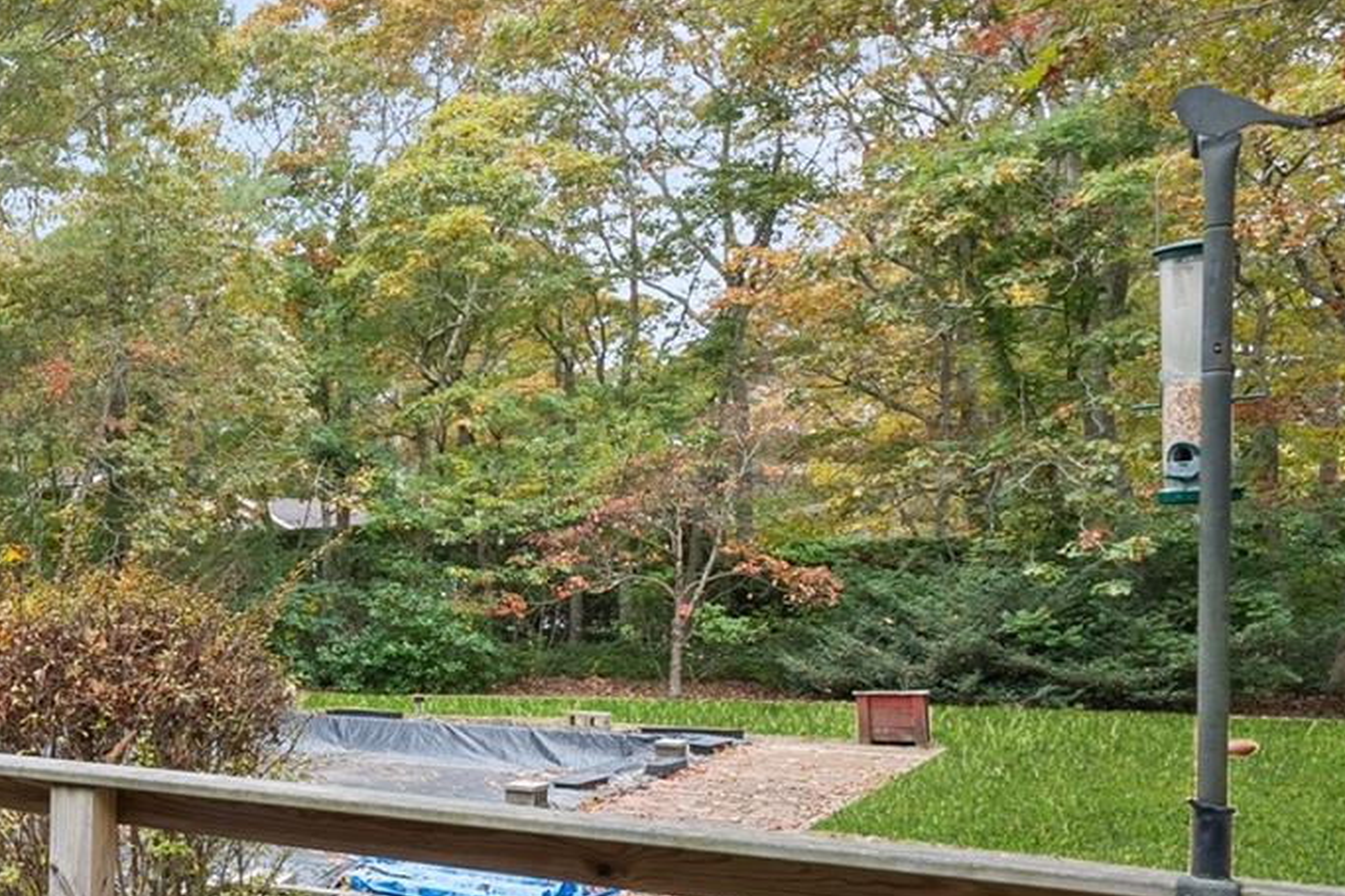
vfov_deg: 33.9
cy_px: 582
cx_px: -398
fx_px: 1457
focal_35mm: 39
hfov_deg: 34.8
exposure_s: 1/15
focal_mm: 13
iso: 400
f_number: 9
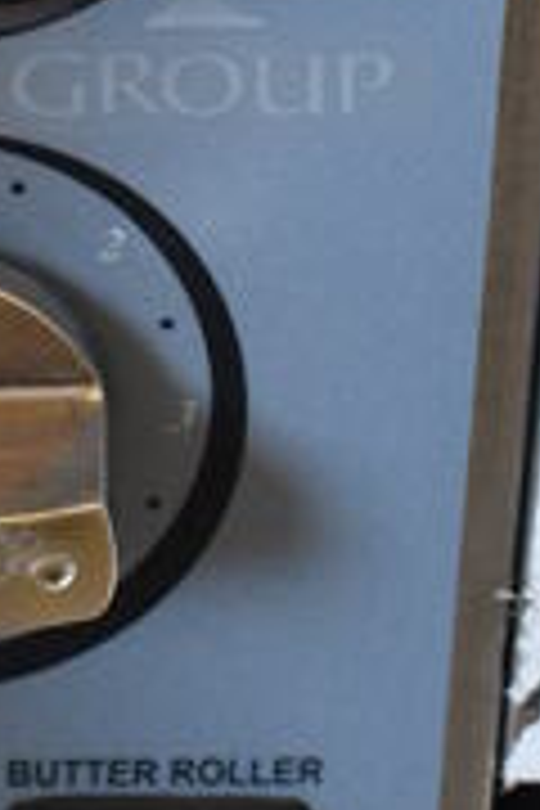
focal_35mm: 152
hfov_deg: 8.9
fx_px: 3420
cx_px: -68
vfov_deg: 13.2
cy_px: -101
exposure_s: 1/125
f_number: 3.5
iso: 900
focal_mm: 20
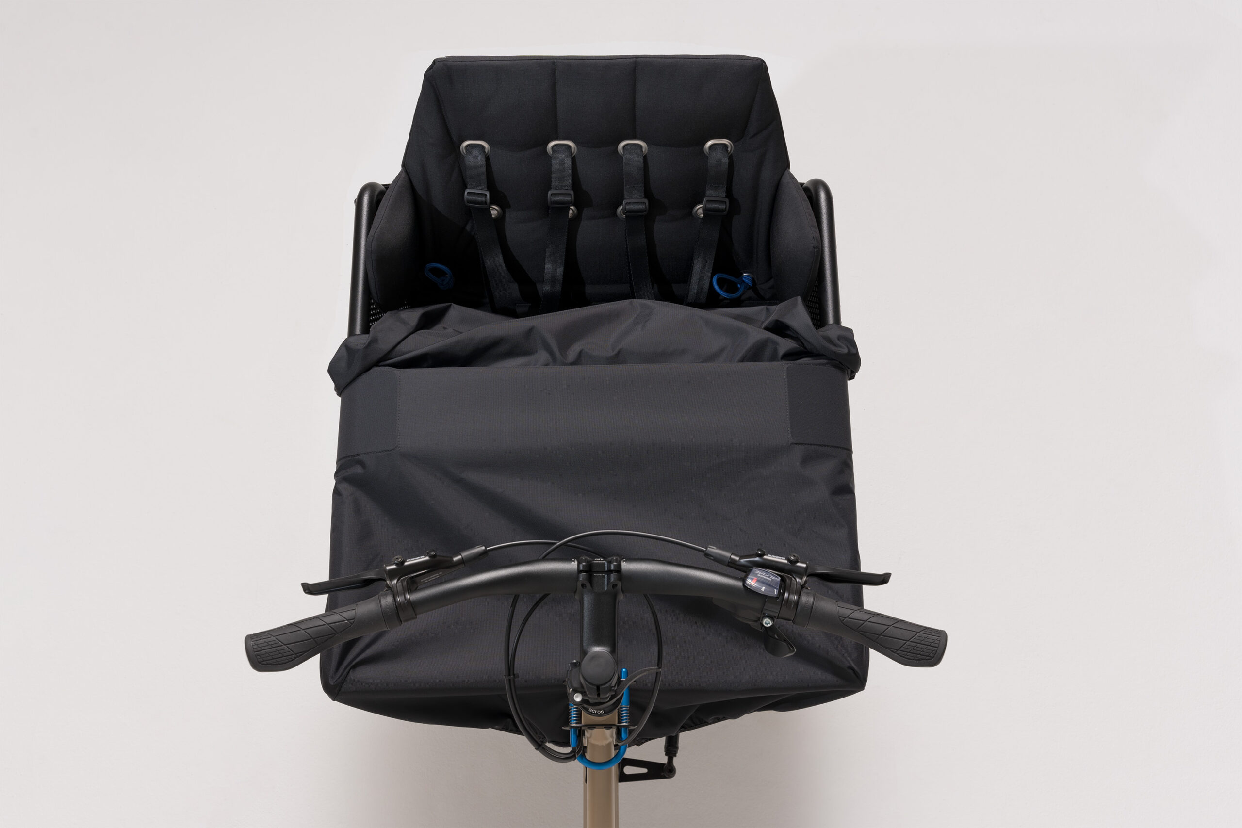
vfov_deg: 33.6
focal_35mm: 40
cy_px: 414
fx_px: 1370
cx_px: 621
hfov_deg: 48.8
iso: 100
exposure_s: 1/100
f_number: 11
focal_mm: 39.7
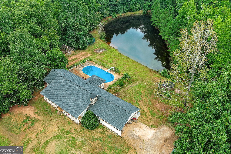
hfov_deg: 63.7
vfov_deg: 45.0
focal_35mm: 29
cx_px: 116
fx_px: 186
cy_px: 77
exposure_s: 1/180
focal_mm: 10.57
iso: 100
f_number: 2.8
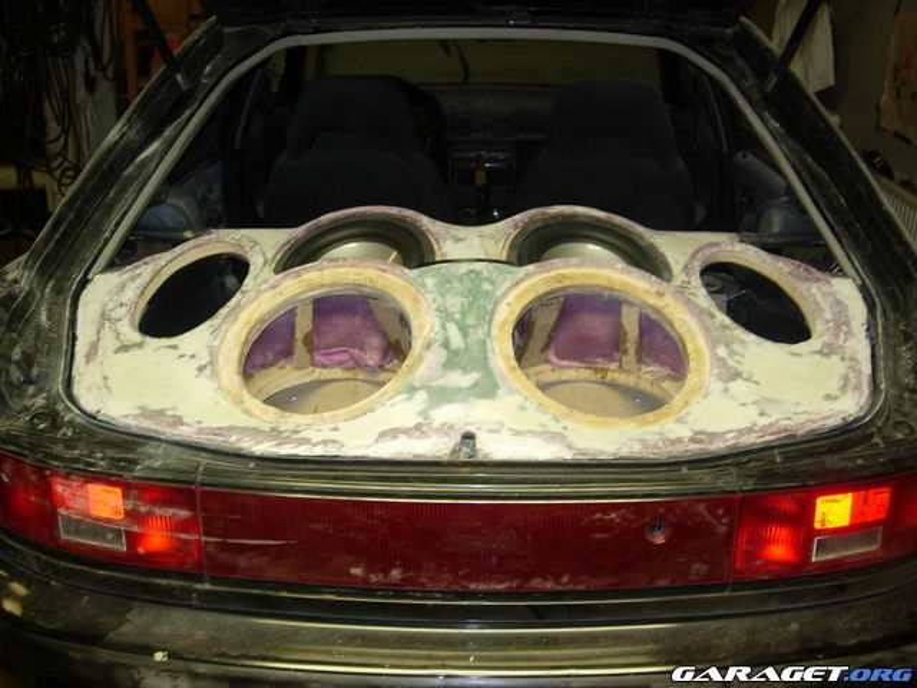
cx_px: 458
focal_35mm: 38
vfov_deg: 37.7
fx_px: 1007
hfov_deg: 49.0
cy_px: 344
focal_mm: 7.8
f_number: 2.8
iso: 79
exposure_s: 1/32
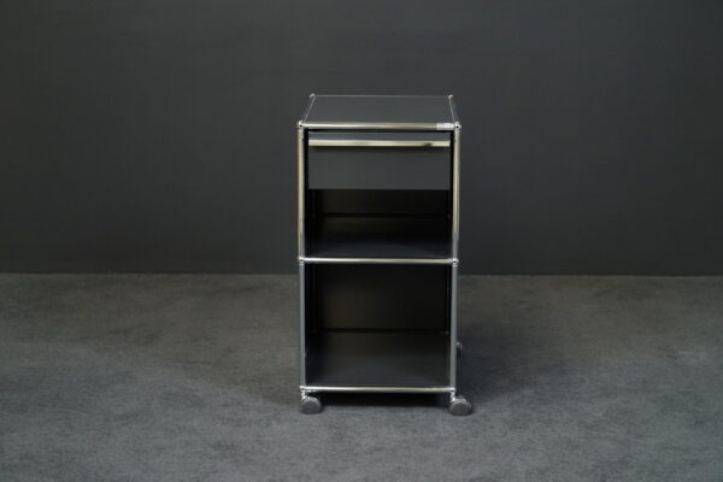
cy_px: 241
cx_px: 362
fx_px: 1426
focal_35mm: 71
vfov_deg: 19.2
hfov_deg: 28.5
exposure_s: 1/125
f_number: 7.1
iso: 5000
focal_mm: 71
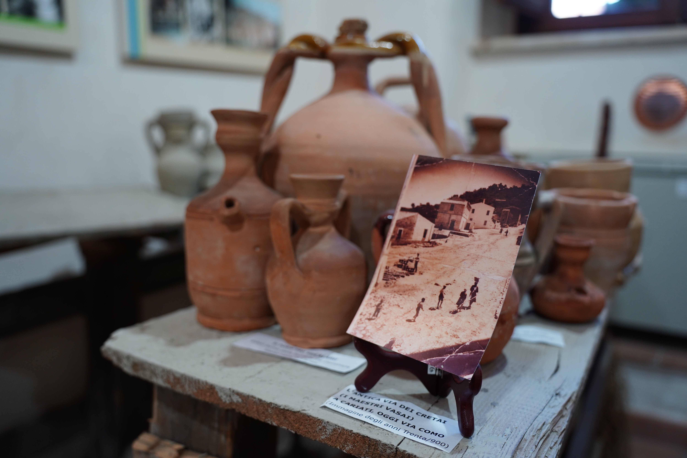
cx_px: 344
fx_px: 592
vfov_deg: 42.3
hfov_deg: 60.3
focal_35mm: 31
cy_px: 229
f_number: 2.8
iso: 800
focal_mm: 31
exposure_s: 1/200
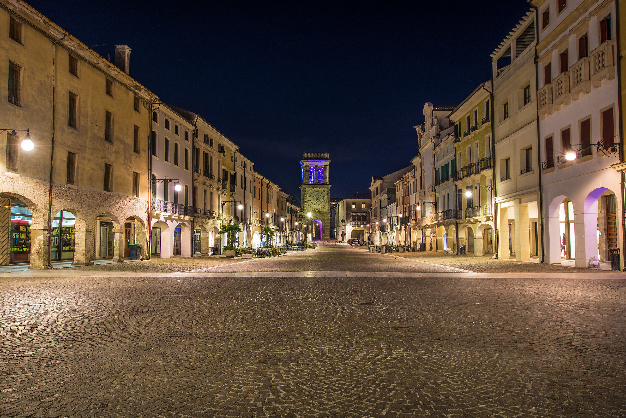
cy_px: 209
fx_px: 522
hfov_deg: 61.9
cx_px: 313
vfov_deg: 43.6
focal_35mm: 30
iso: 100
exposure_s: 8
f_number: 8
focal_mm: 20
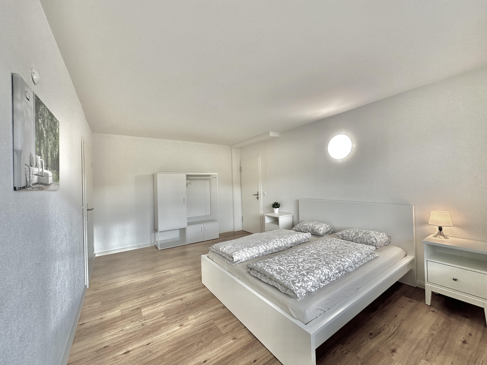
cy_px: 182
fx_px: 197
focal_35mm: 14
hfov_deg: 102.1
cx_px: 244
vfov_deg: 85.7
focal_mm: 2.22
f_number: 2.2
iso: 80
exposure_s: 1/100
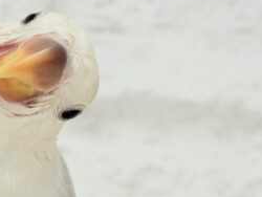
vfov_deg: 11.1
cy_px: 151
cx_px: 50
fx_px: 1008
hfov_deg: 14.7
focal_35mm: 133
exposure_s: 1/50
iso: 50
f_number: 1.6
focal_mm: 5.96
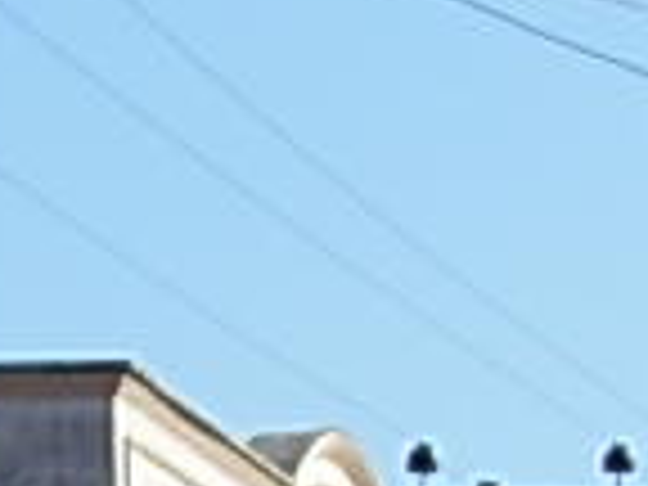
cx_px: -716
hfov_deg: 3.9
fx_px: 9304
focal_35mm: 497
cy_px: 1188
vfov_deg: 3.0
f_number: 3.5
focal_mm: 11.5
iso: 50
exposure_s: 1/939
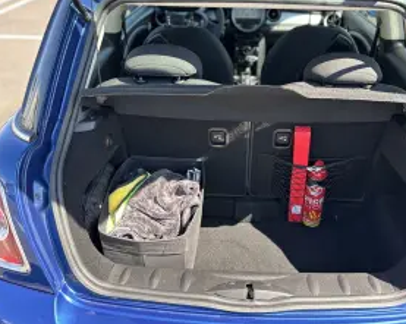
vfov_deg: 44.4
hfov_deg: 54.1
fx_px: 396
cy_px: 150
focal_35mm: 33
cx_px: 232
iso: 64
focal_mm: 5.96
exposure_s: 1/162
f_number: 1.6
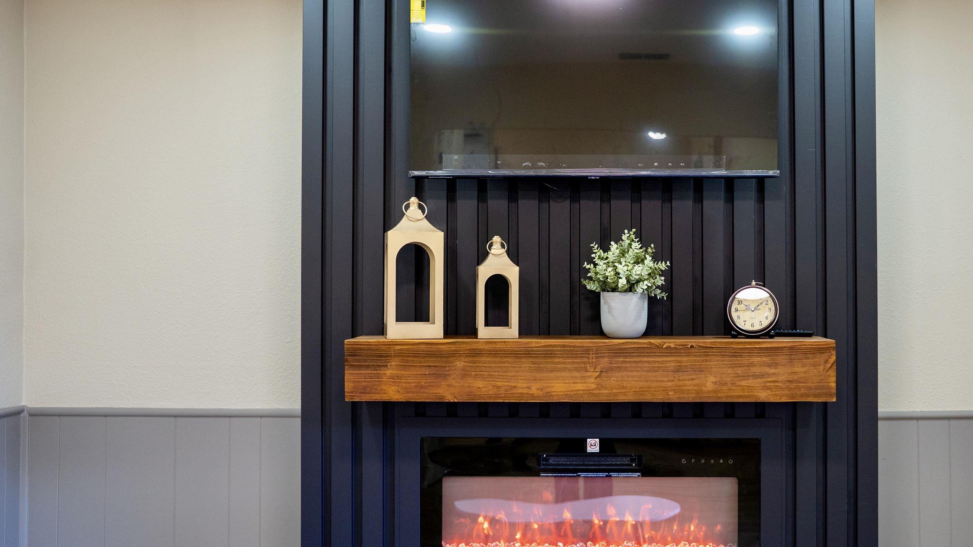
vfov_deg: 28.2
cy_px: 260
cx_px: 567
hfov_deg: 47.9
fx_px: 1091
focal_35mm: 42
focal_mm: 30.2
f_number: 2.8
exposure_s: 1/160
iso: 1000
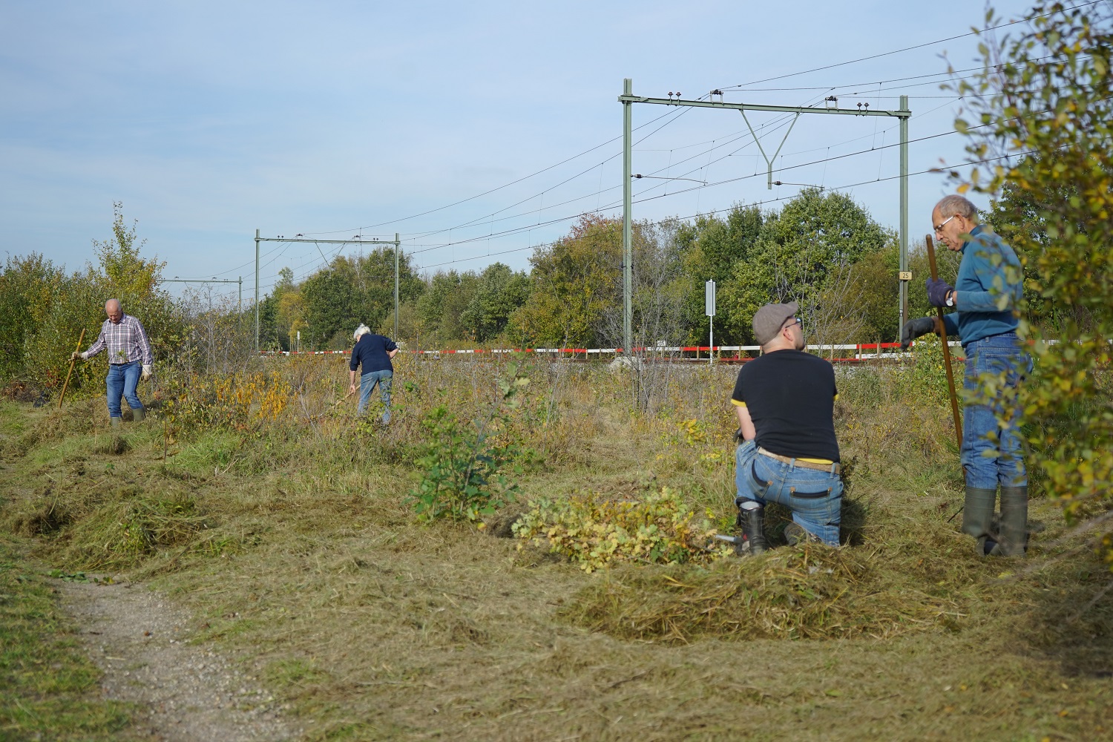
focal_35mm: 55
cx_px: 556
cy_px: 371
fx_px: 1700
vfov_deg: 24.6
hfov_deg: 36.2
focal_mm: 55
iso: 100
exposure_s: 1/200
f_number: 5
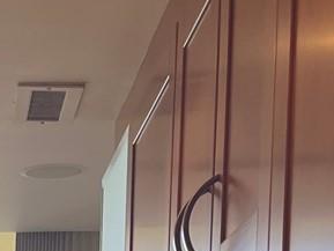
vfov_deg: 9.5
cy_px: 537
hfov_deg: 12.2
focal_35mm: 144
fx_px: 1390
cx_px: -324
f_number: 1.6
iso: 32
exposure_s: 1/120
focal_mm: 5.1
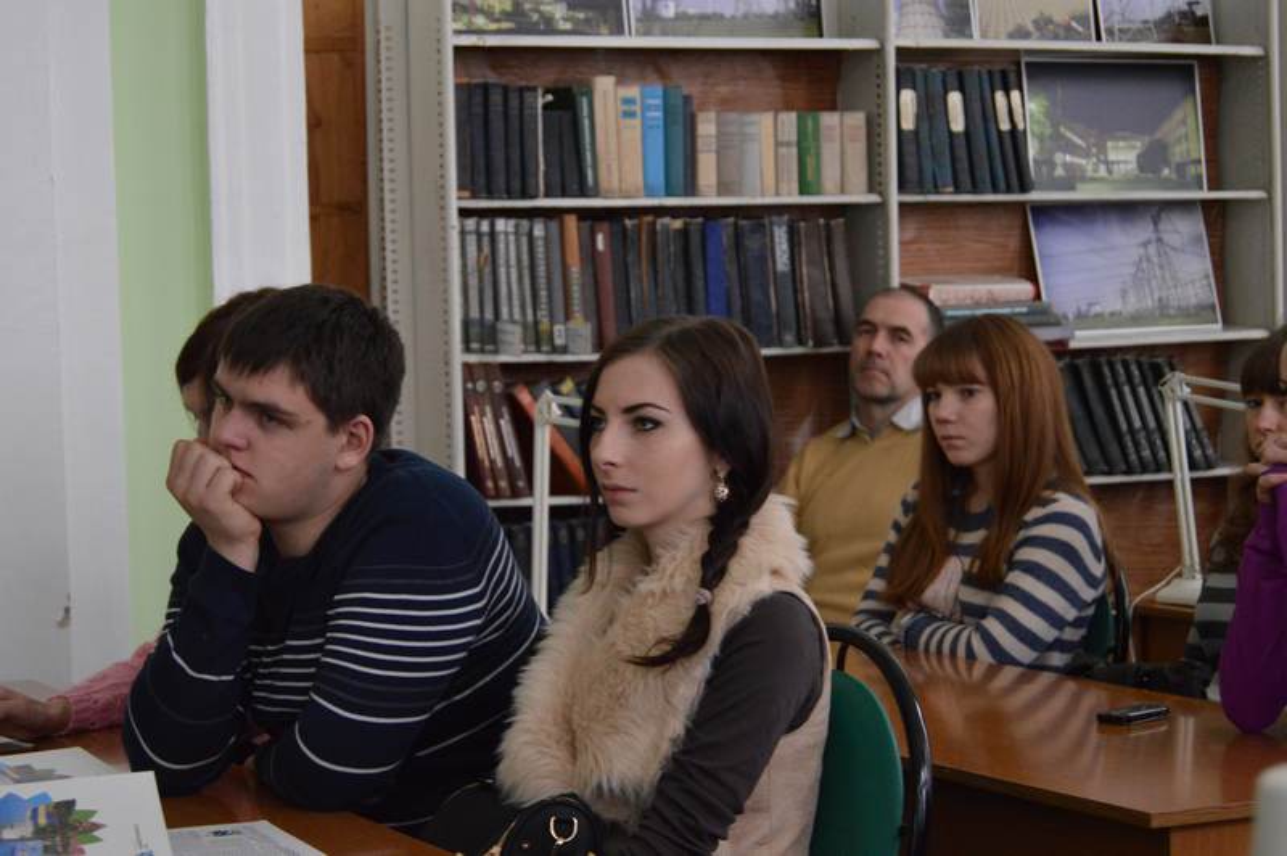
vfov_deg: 16.5
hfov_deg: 24.6
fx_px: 2947
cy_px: 428
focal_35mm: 82
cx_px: 644
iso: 2500
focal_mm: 55
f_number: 5.6
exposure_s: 1/60
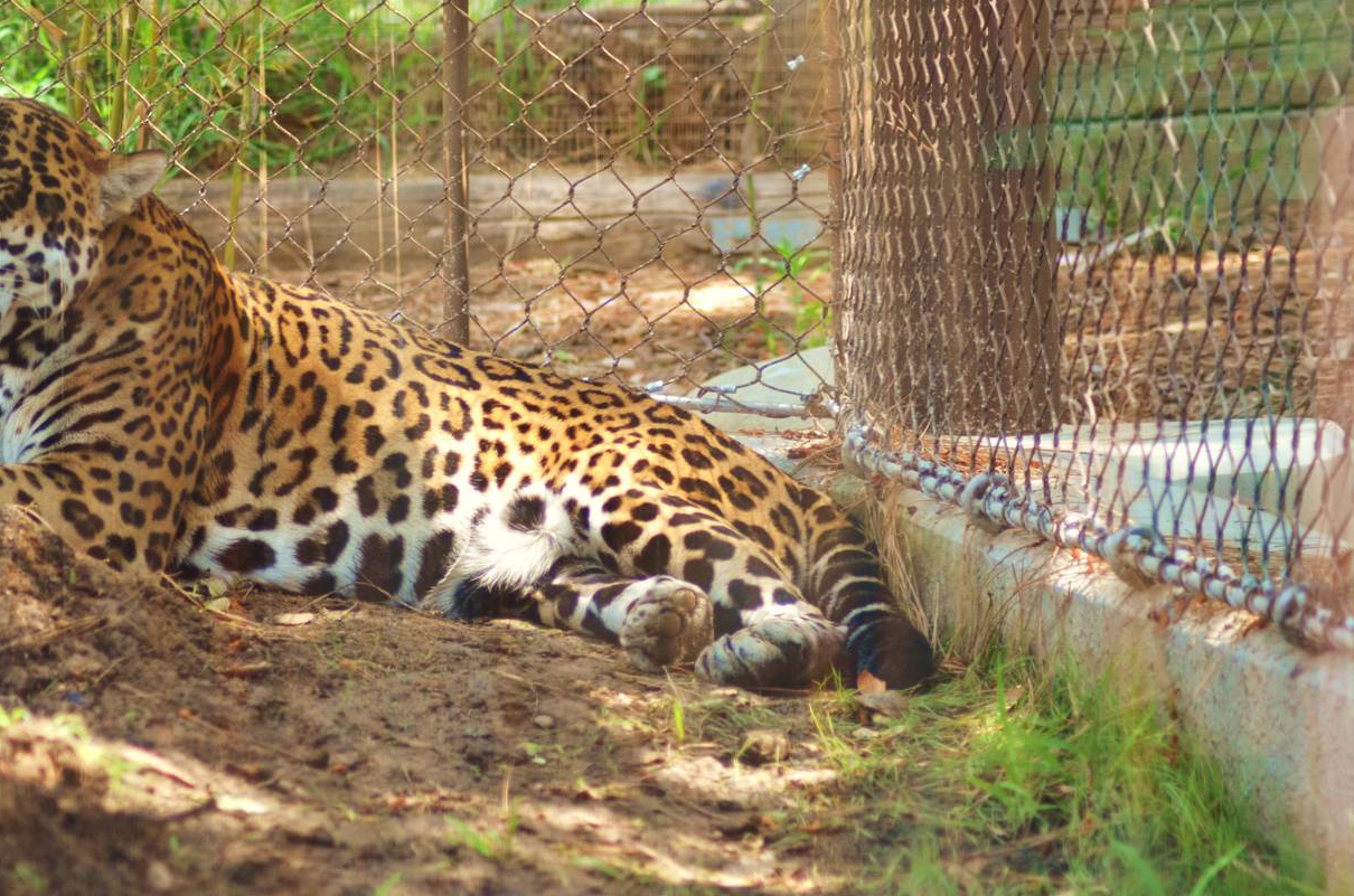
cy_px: 361
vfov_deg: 8.1
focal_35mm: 169
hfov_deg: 12.2
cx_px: 542
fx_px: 6329
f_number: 4
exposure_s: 1/250
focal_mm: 85
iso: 400
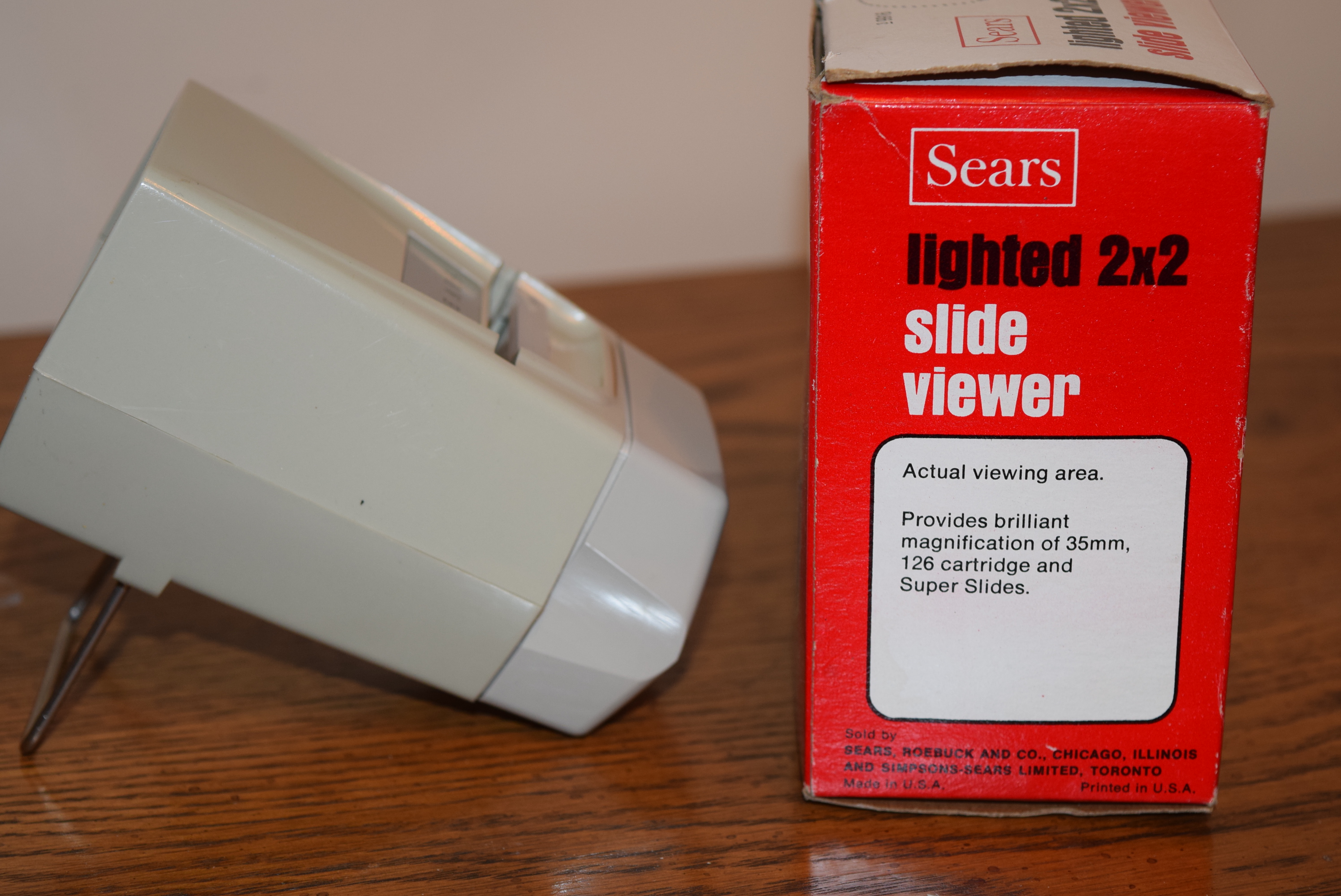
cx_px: 670
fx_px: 2908
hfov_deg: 26.0
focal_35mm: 78
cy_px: 448
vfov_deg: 17.5
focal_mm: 52
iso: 500
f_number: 5.6
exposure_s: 1/60
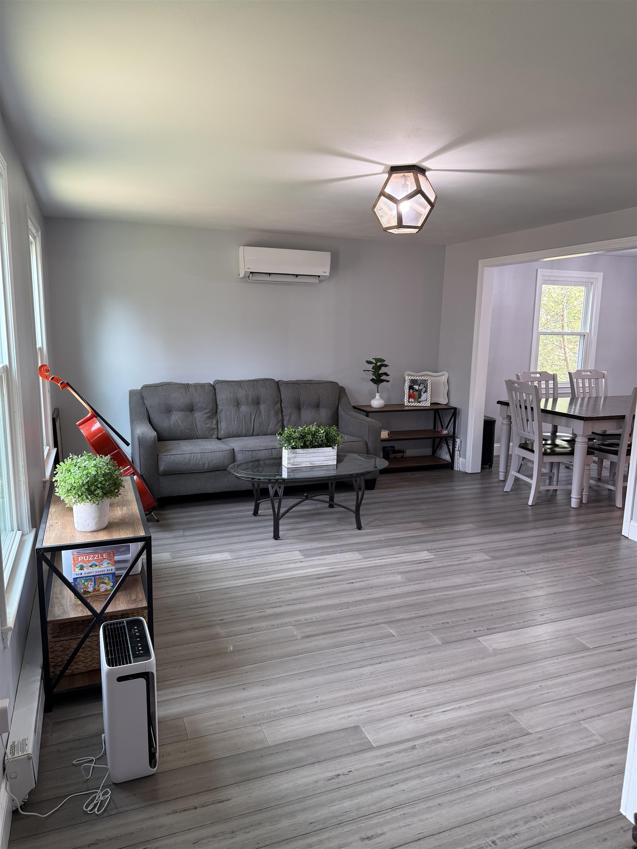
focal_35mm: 24
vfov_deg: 71.6
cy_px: 424
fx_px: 589
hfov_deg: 56.8
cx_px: 318
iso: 125
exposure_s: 1/60
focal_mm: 6.76
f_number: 1.78
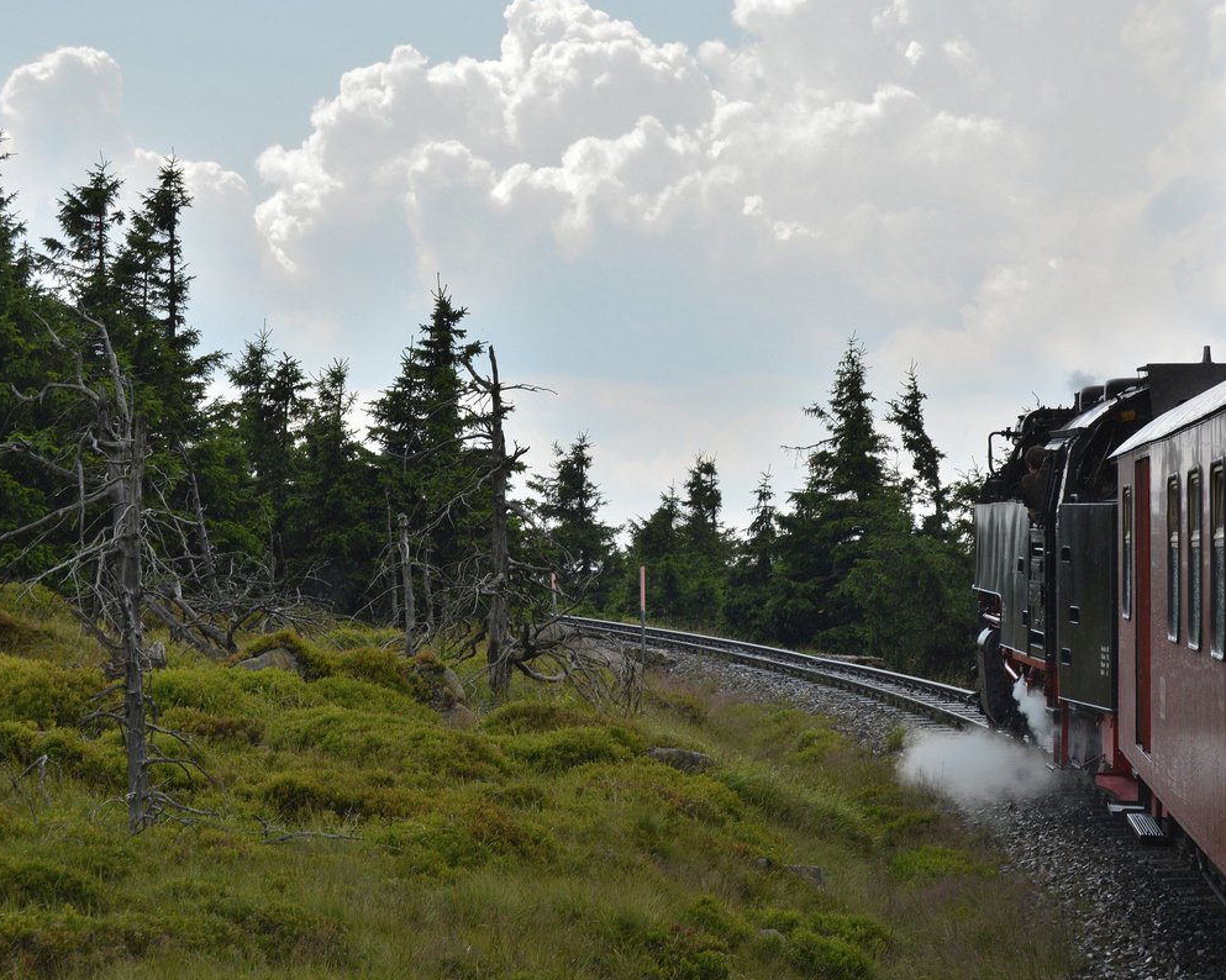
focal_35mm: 94
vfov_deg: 16.4
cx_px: 649
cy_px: 490
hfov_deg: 20.5
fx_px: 3394
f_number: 7.1
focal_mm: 55
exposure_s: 1/640
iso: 200
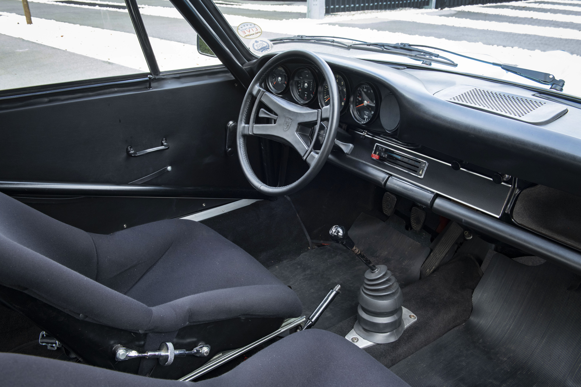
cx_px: 290
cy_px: 194
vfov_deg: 42.3
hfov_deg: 60.3
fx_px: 500
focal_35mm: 31
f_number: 6.3
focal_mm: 31
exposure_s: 1/40
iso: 1000
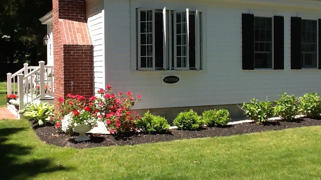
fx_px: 417
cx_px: 163
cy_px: 77
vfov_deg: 24.4
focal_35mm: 49
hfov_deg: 42.1
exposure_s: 1/652
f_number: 2.4
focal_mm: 2.03
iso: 40
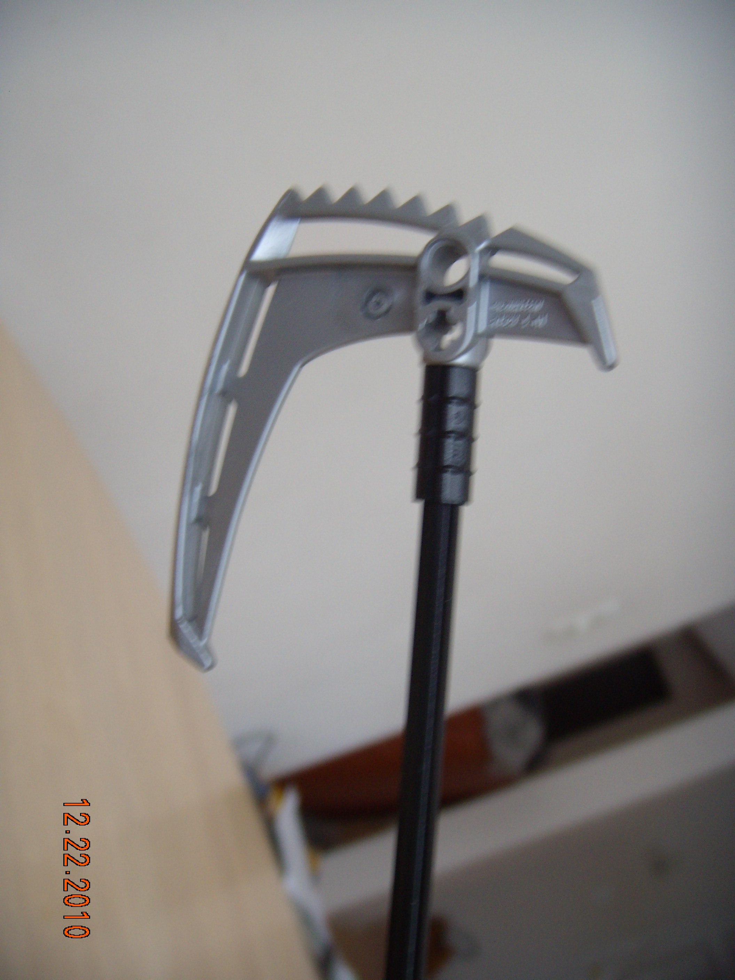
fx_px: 1076
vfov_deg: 49.0
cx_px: 368
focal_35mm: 38
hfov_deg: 37.7
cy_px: 490
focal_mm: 6.4
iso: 85
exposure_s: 1/30.3
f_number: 3.5
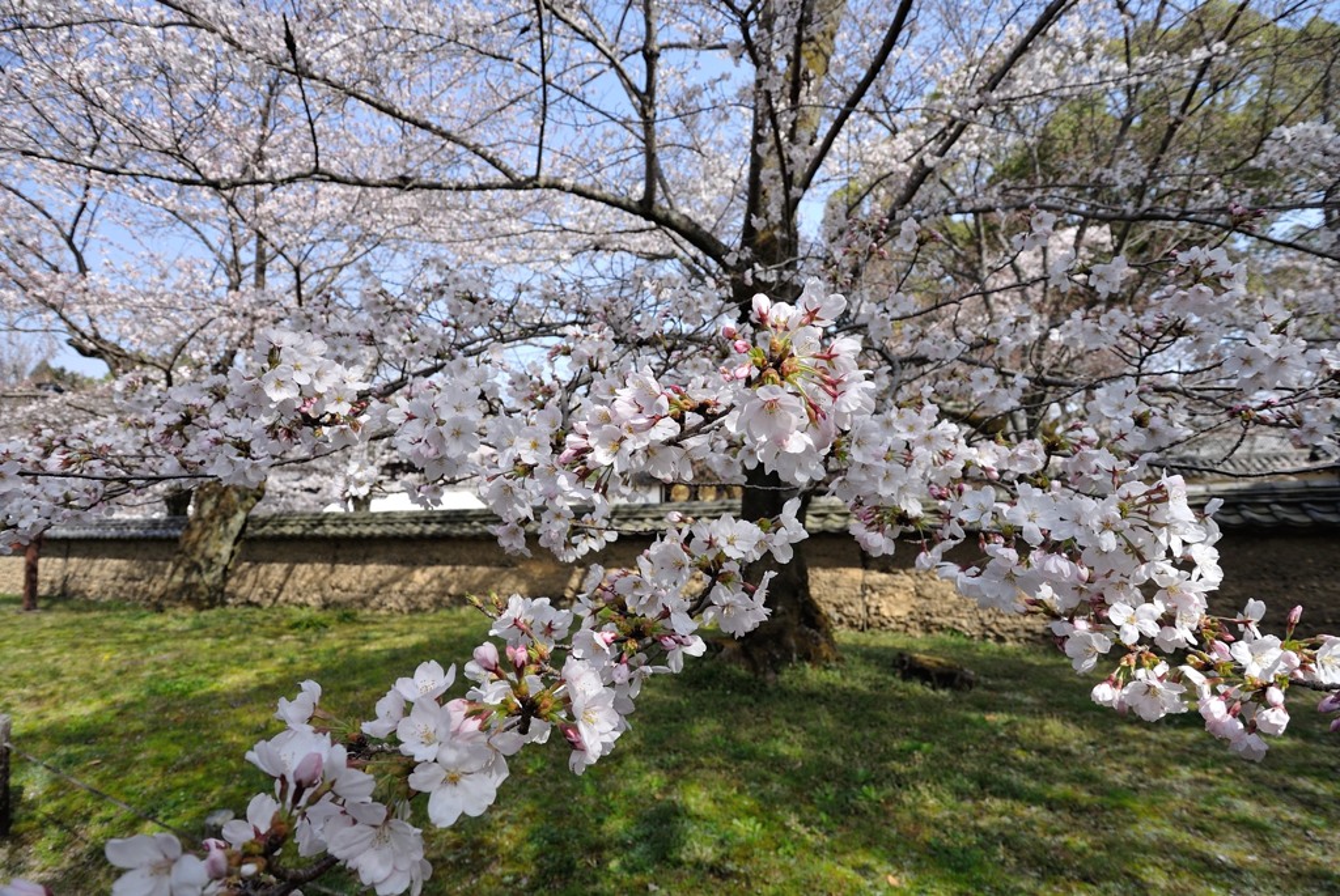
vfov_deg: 67.5
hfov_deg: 89.9
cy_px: 448
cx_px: 670
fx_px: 671
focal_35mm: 18
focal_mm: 6.7
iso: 100
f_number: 3.5
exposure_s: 1/200
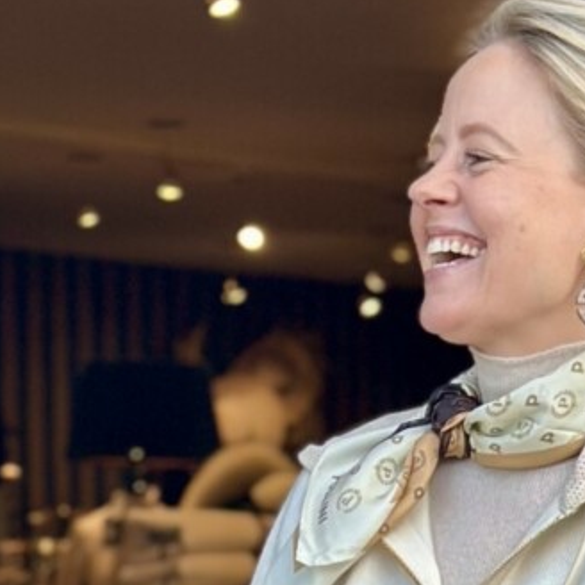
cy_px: 1099
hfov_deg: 9.0
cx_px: 427
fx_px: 3709
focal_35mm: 194
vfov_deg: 8.6
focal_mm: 6.86
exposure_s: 1/619
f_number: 1.78
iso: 80
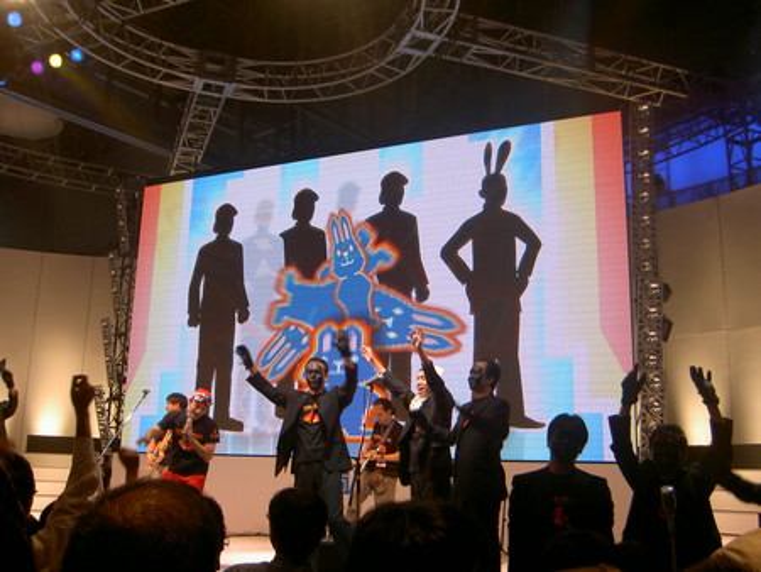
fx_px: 748
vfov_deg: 41.8
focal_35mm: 34
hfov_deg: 53.9
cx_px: 380
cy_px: 286
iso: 50
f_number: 2.8
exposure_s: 1/60
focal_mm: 5.6
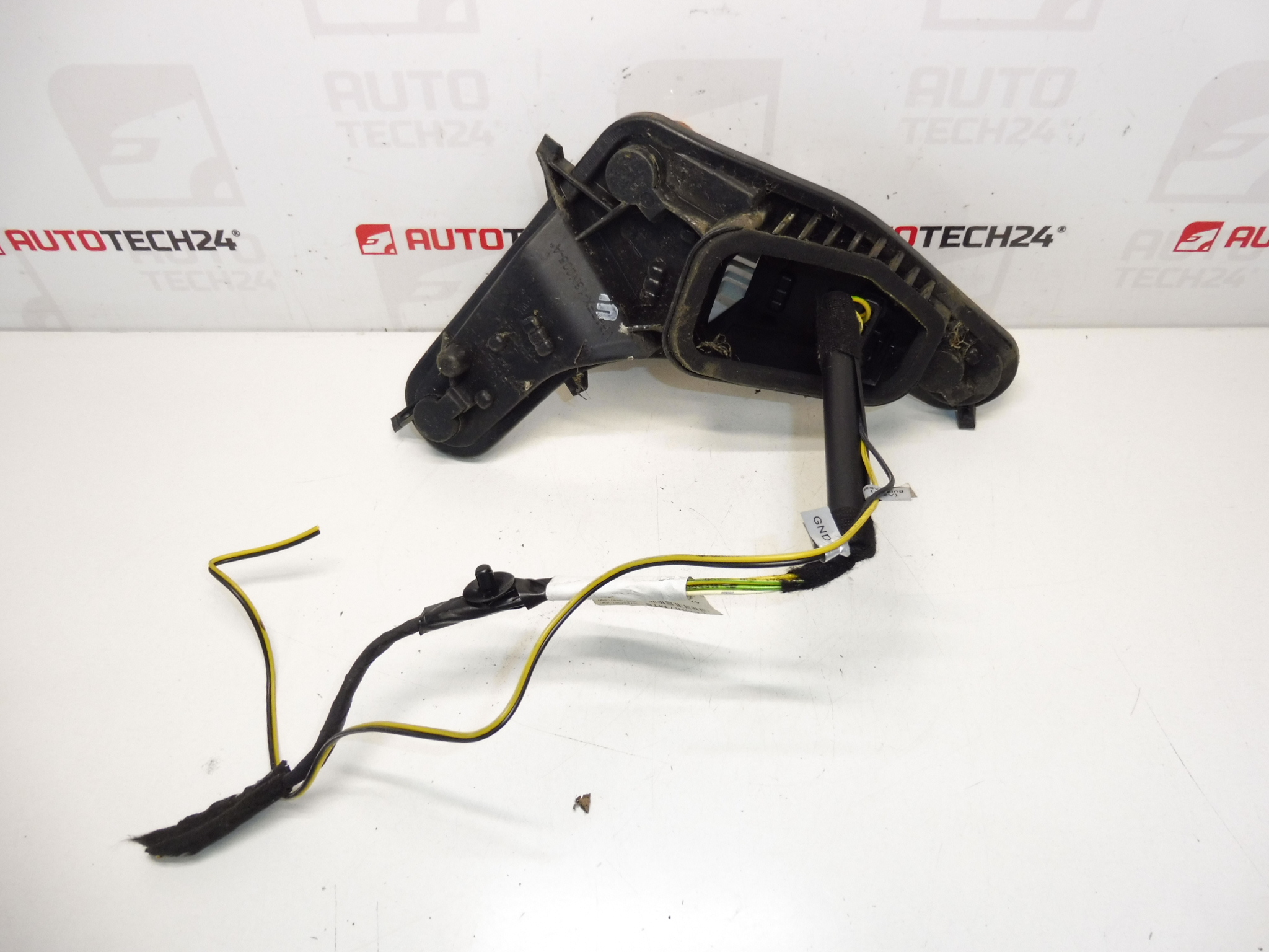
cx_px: 634
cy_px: 476
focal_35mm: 24
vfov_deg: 56.8
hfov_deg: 71.6
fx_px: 880
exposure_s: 1/100
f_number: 3.5
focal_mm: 4.3
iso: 200
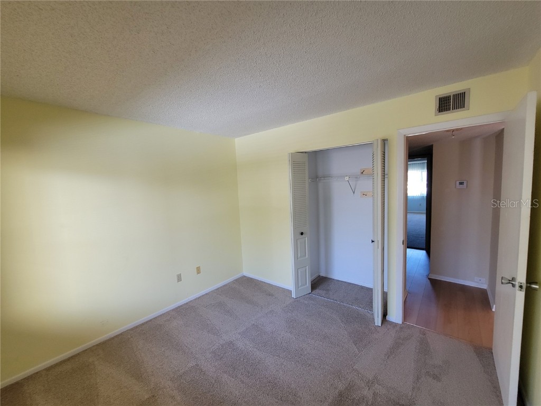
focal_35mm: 13
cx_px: 270
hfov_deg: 106.2
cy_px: 203
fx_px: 203
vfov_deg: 89.9
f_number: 2.2
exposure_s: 1/60
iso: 250
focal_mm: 2.2
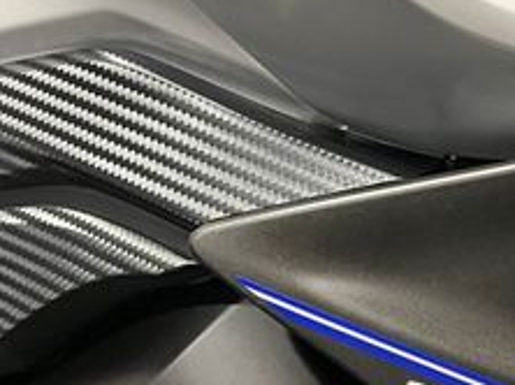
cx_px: 592
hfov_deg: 24.0
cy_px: 348
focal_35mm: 75
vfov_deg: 19.2
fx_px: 1115
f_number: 1.6
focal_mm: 5.1
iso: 500
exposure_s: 1/33
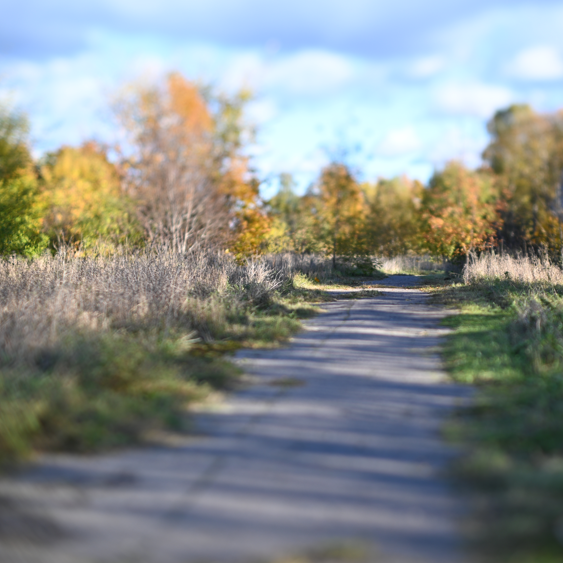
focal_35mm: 64
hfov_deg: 26.7
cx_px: 390
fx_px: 1178
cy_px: 281
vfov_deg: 26.9
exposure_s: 1/1000
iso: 100
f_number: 1.4
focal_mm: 50
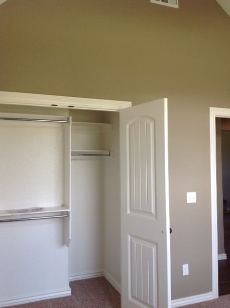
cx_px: 115
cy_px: 154
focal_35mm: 35
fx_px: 311
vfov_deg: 52.7
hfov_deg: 40.6
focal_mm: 4.28
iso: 64
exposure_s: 1/60
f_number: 2.4
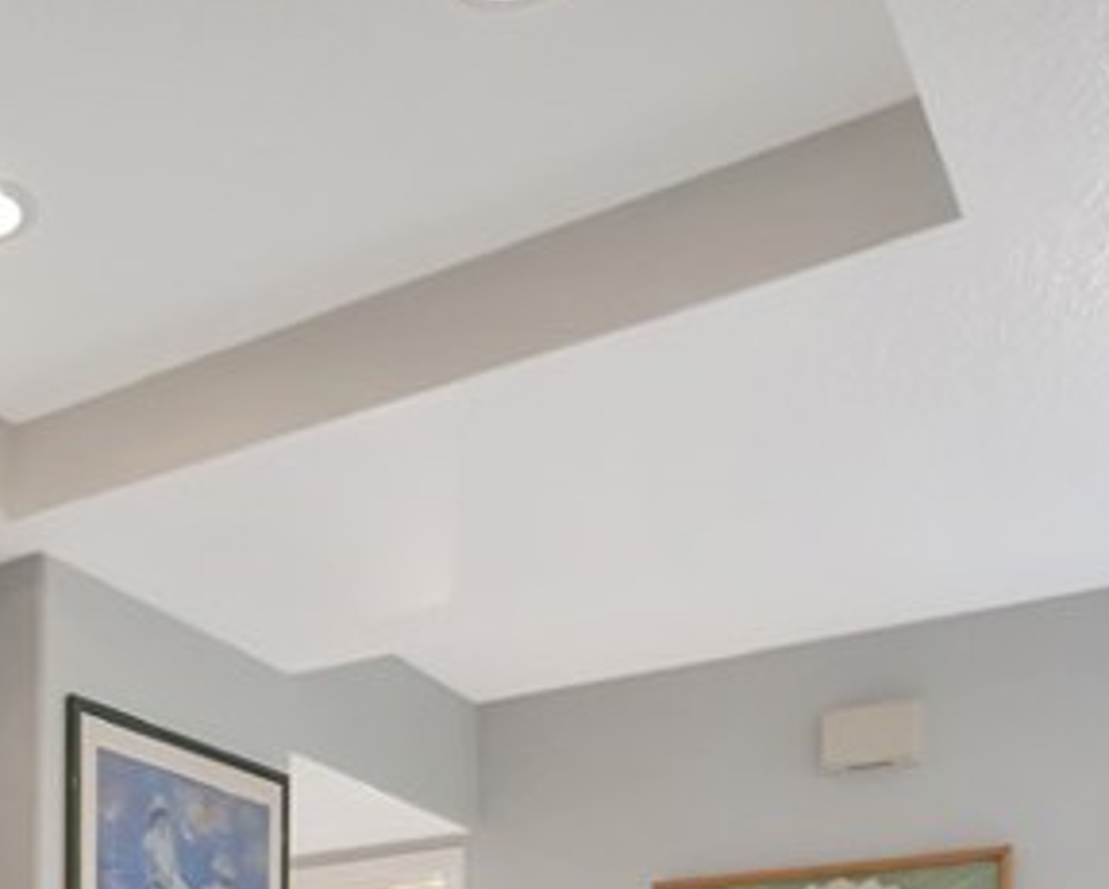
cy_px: 1197
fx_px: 1643
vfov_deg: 25.5
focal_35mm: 50
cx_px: -42
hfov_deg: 33.5
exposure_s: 1/320
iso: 800
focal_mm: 10
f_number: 2.8
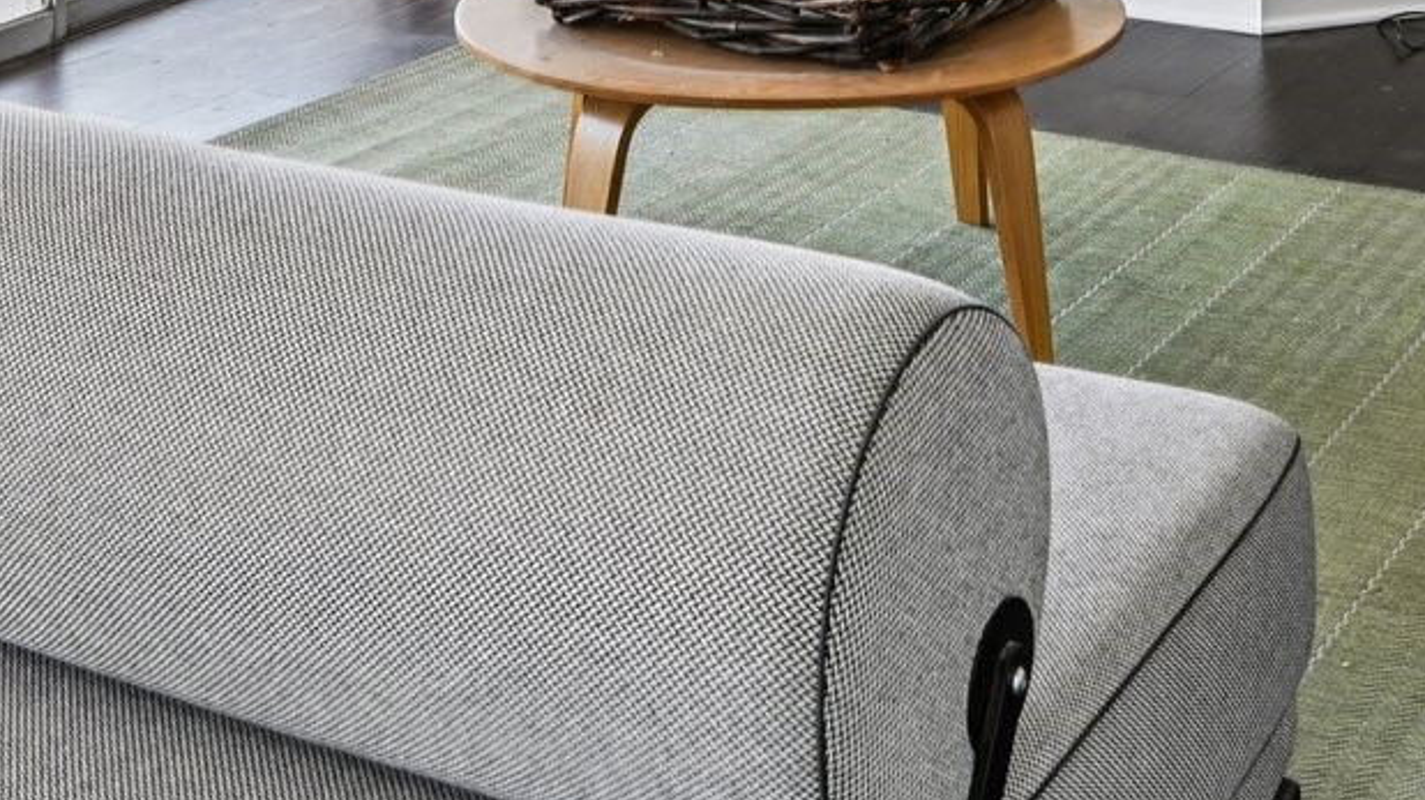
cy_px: -674
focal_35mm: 66
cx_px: 839
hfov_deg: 31.8
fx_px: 2493
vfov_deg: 15.5
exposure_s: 1/160
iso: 400
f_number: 8
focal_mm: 19
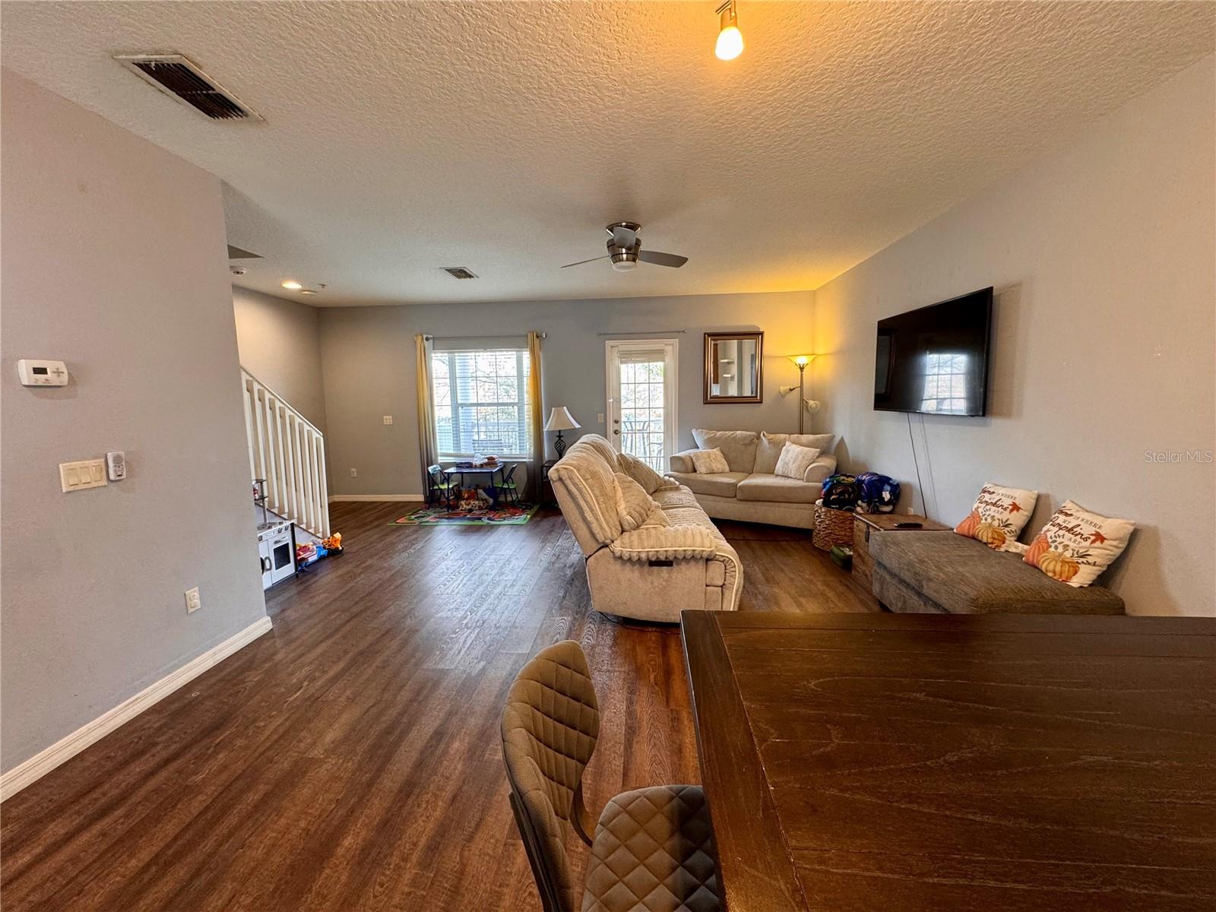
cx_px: 608
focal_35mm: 14
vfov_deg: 85.7
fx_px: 492
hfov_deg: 102.1
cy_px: 456
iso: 200
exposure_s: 1/60
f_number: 2.2
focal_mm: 2.22
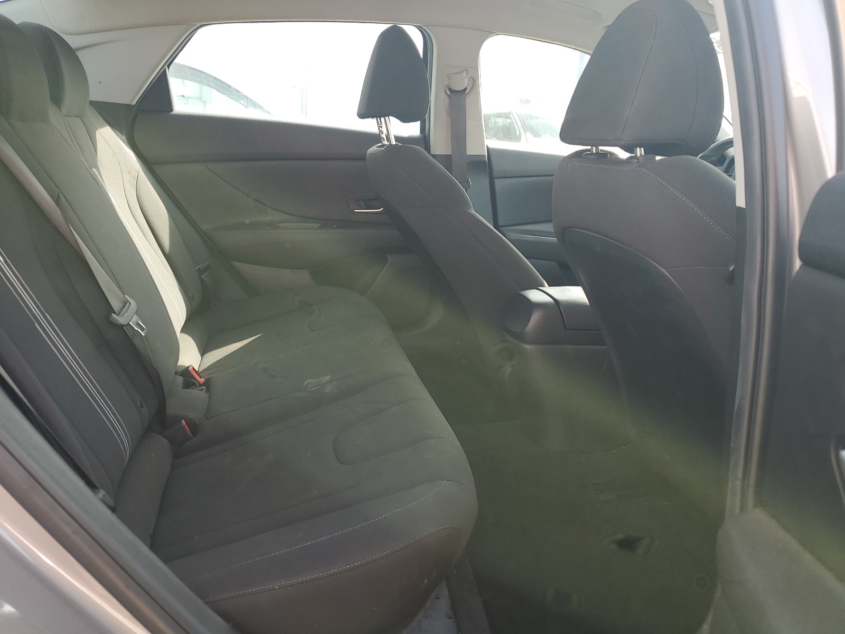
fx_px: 635
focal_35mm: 26
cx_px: 422
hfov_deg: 67.3
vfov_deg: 53.1
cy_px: 317
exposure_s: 1/227
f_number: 1.5
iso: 50
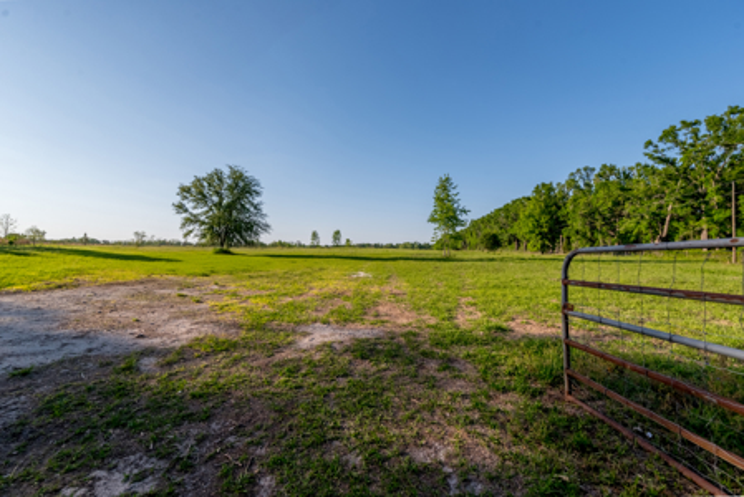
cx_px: 372
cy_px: 248
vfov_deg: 81.3
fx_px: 290
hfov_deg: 104.2
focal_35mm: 14
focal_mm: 14
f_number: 8
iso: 200
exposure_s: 1/5000
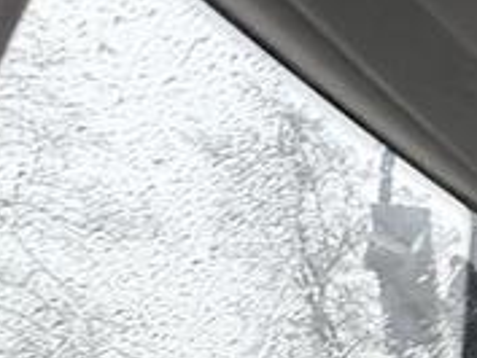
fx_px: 979
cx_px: 755
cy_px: 878
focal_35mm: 71
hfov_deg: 21.8
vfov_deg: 13.9
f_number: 2.2
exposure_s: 1/60
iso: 400
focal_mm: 2.22
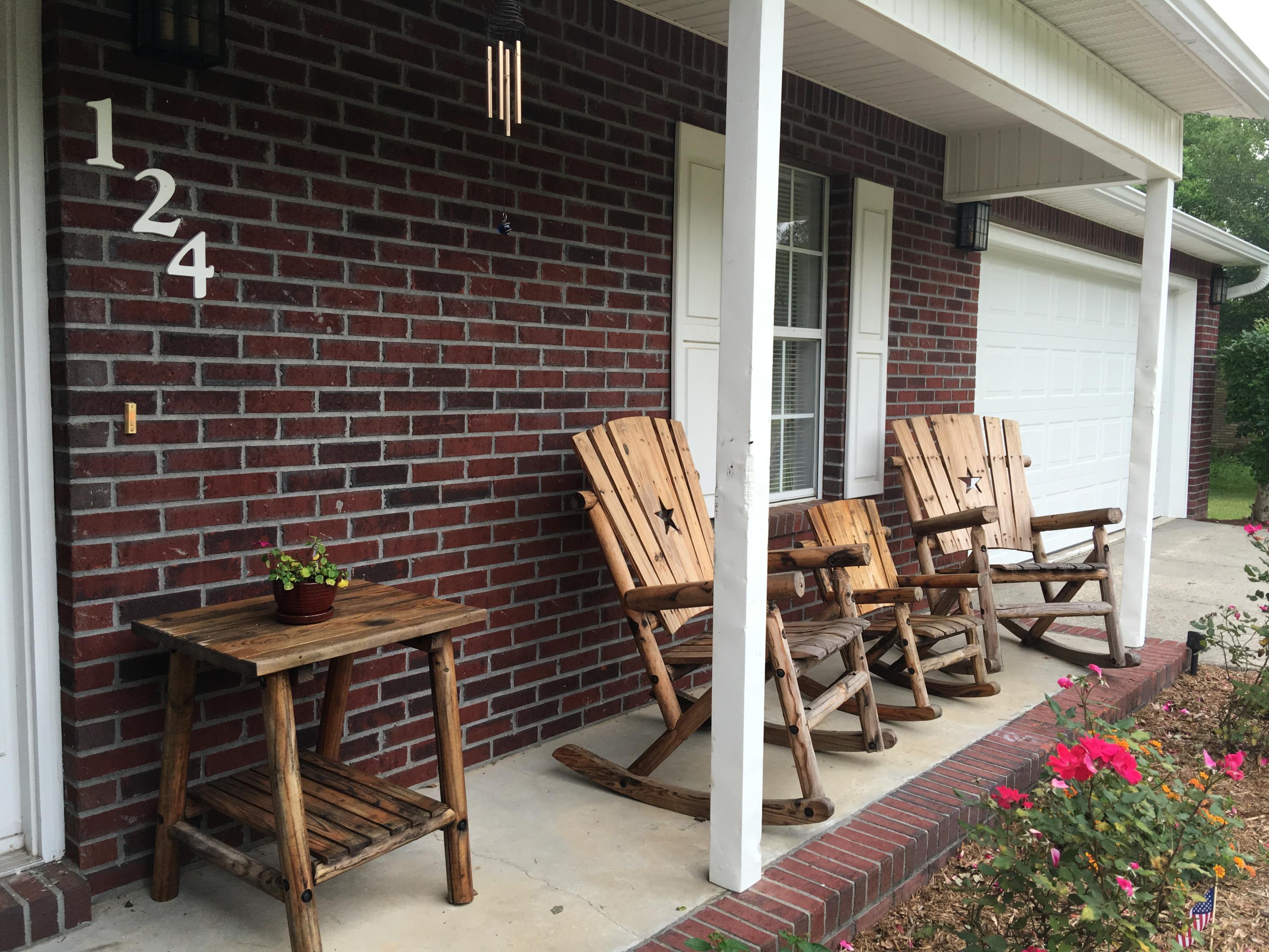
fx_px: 1063
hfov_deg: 61.7
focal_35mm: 29
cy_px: 476
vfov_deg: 48.2
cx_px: 634
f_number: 2.2
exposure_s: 1/120
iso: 32
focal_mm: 4.15
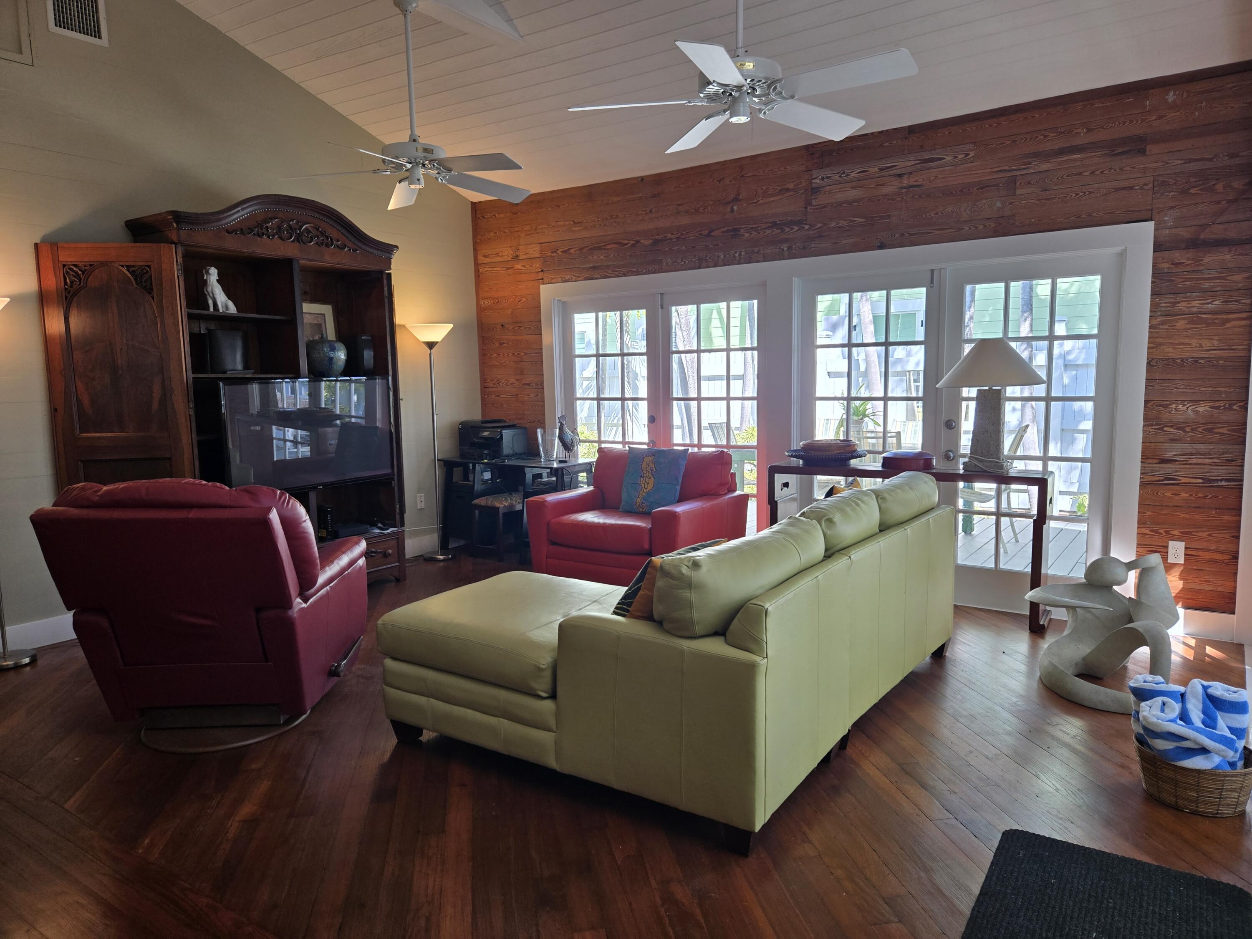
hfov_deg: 73.9
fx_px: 832
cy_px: 470
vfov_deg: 58.9
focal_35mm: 23
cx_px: 626
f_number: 1.8
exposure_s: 1/120
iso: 50
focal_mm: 5.4
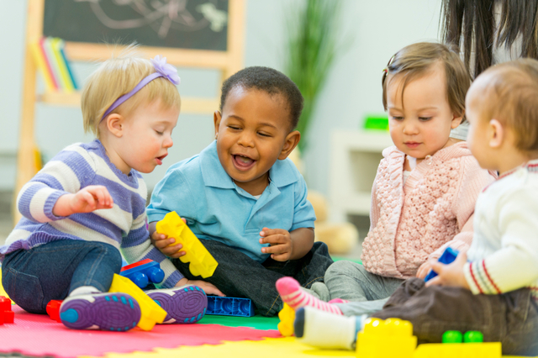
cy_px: 179
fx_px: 2016
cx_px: 269
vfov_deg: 10.1
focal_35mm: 135
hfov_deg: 15.2
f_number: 2.8
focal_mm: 135
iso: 400
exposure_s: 1/250
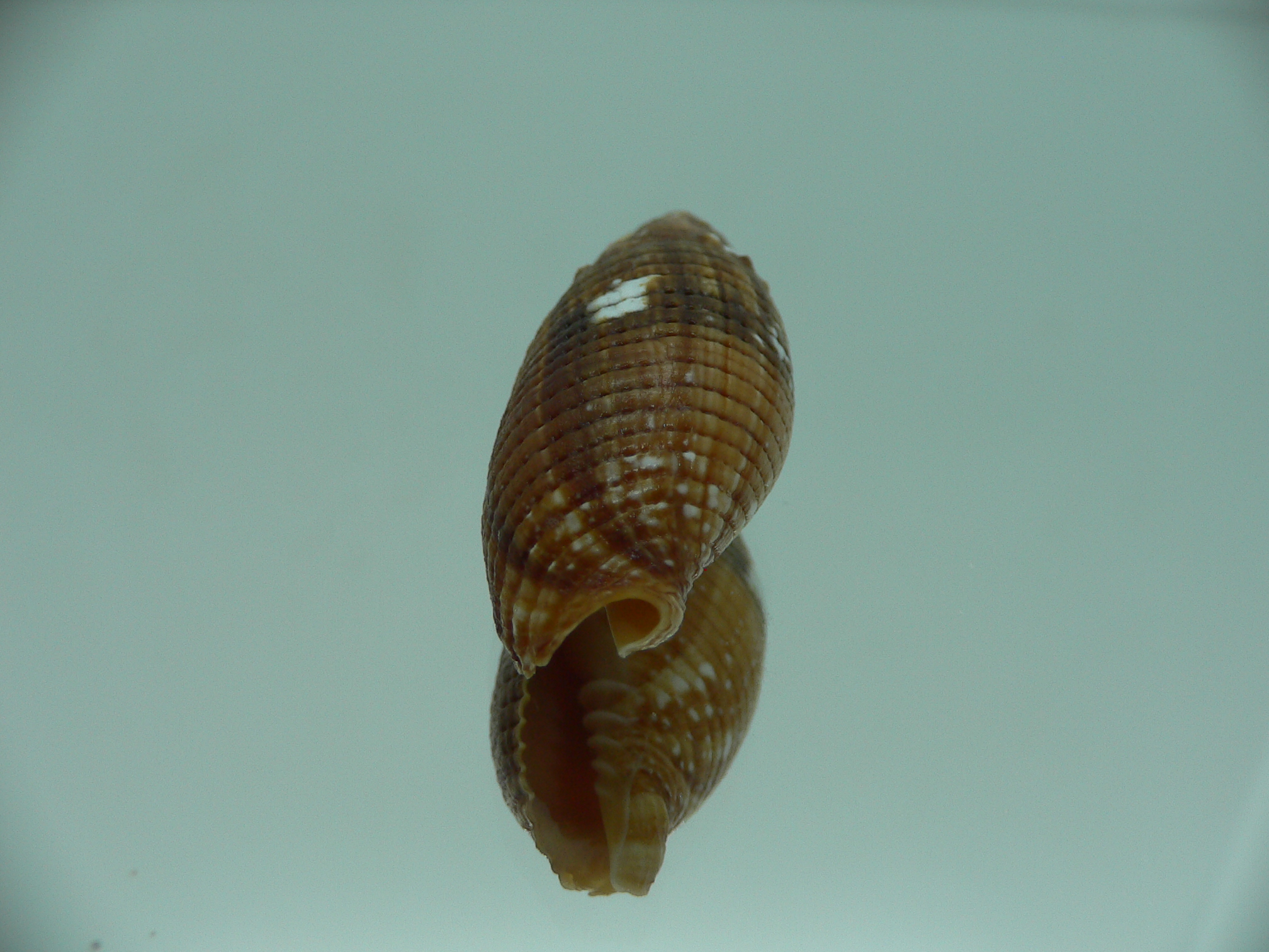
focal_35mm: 35
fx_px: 1283
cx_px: 634
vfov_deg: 40.7
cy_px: 476
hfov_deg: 52.6
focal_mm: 4.6
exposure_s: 1/80
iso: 80
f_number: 2.8
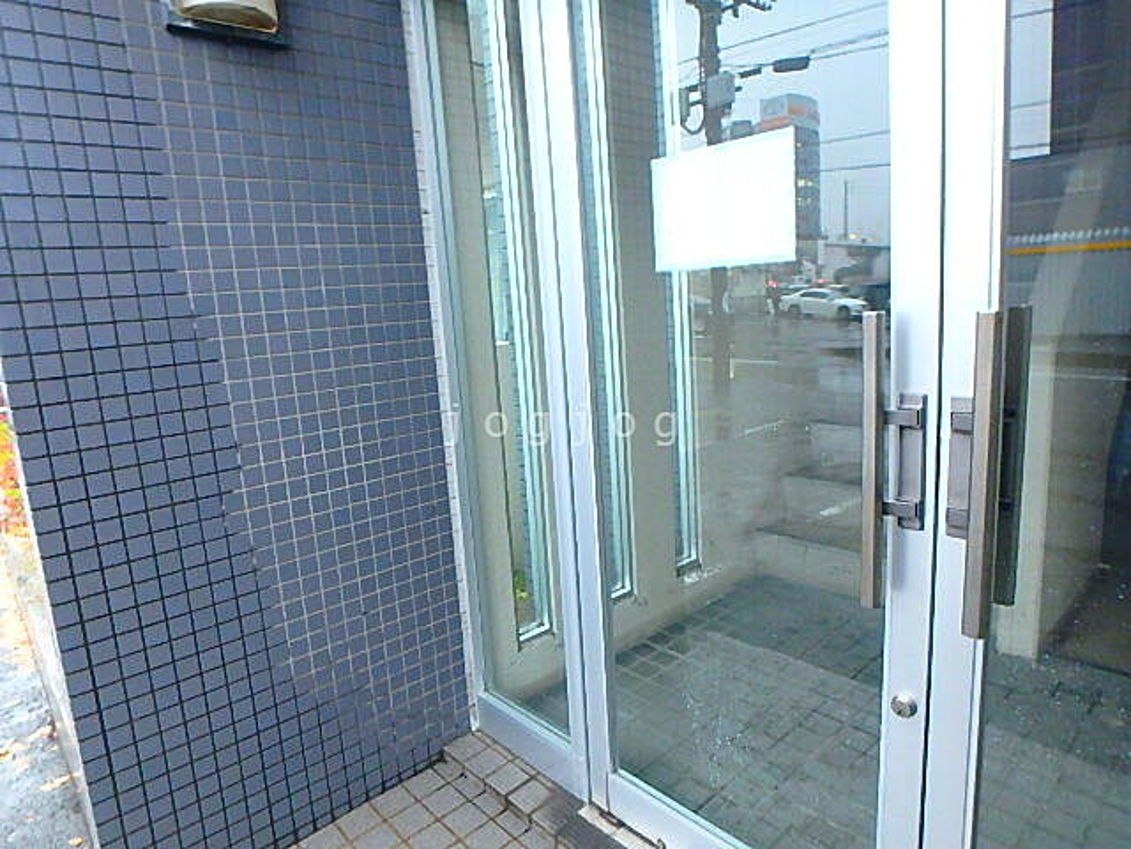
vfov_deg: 63.4
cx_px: 566
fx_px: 686
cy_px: 424
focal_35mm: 21
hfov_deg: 79.0
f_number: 3.5
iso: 800
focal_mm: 3.7
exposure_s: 1/8
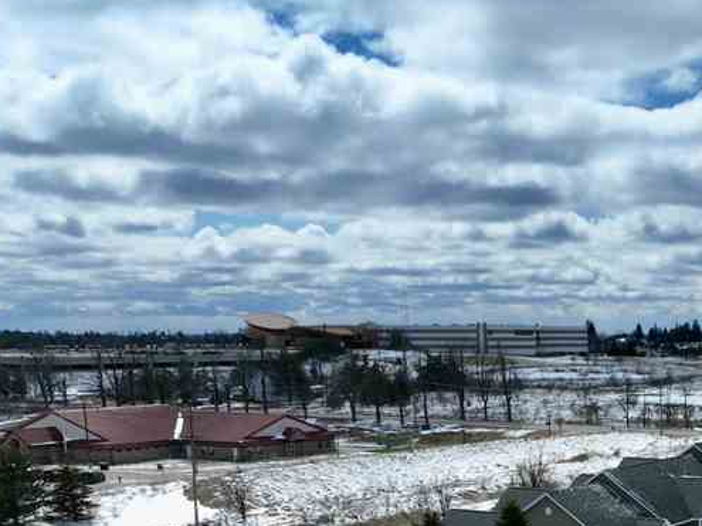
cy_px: 622
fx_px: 1257
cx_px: 713
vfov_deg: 22.0
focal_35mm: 62
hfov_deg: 29.1
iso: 100
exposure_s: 1/5000
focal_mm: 12.29
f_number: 2.8
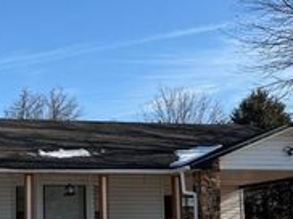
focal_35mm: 66
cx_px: 56
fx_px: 558
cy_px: 157
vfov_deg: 22.1
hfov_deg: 28.8
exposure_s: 1/3425
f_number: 1.78
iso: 80
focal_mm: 6.76
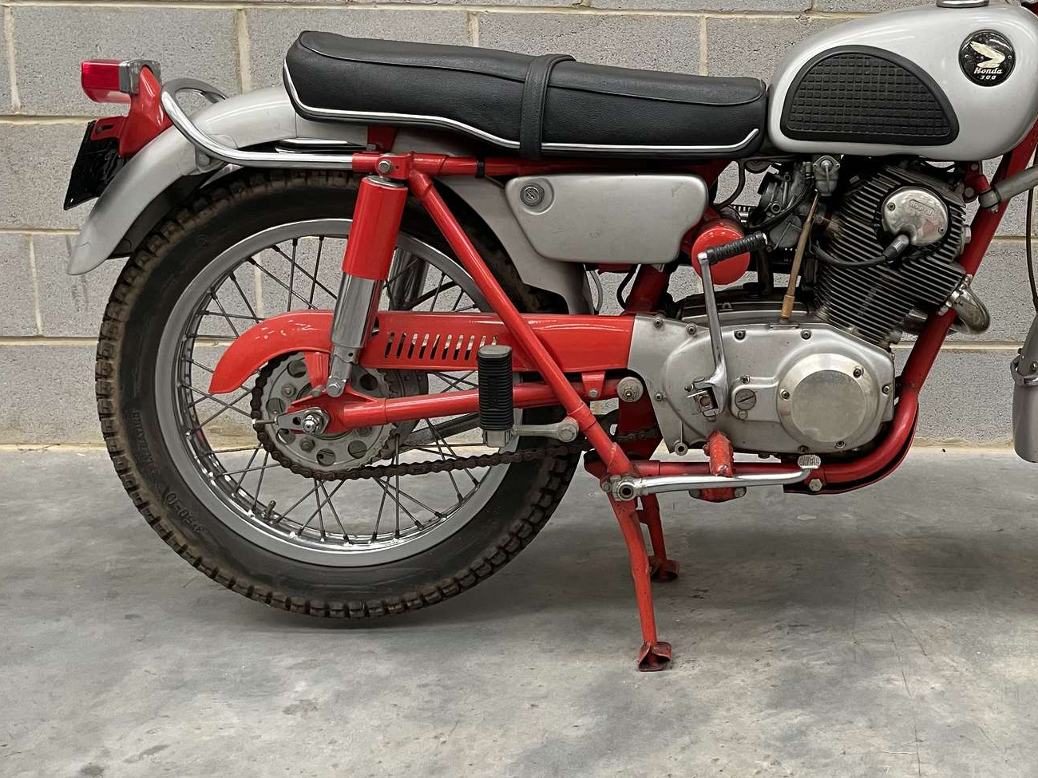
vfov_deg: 35.7
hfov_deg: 45.3
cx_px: 768
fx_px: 1199
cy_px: 268
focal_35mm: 40
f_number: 1.6
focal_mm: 4.2
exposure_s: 1/60
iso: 125
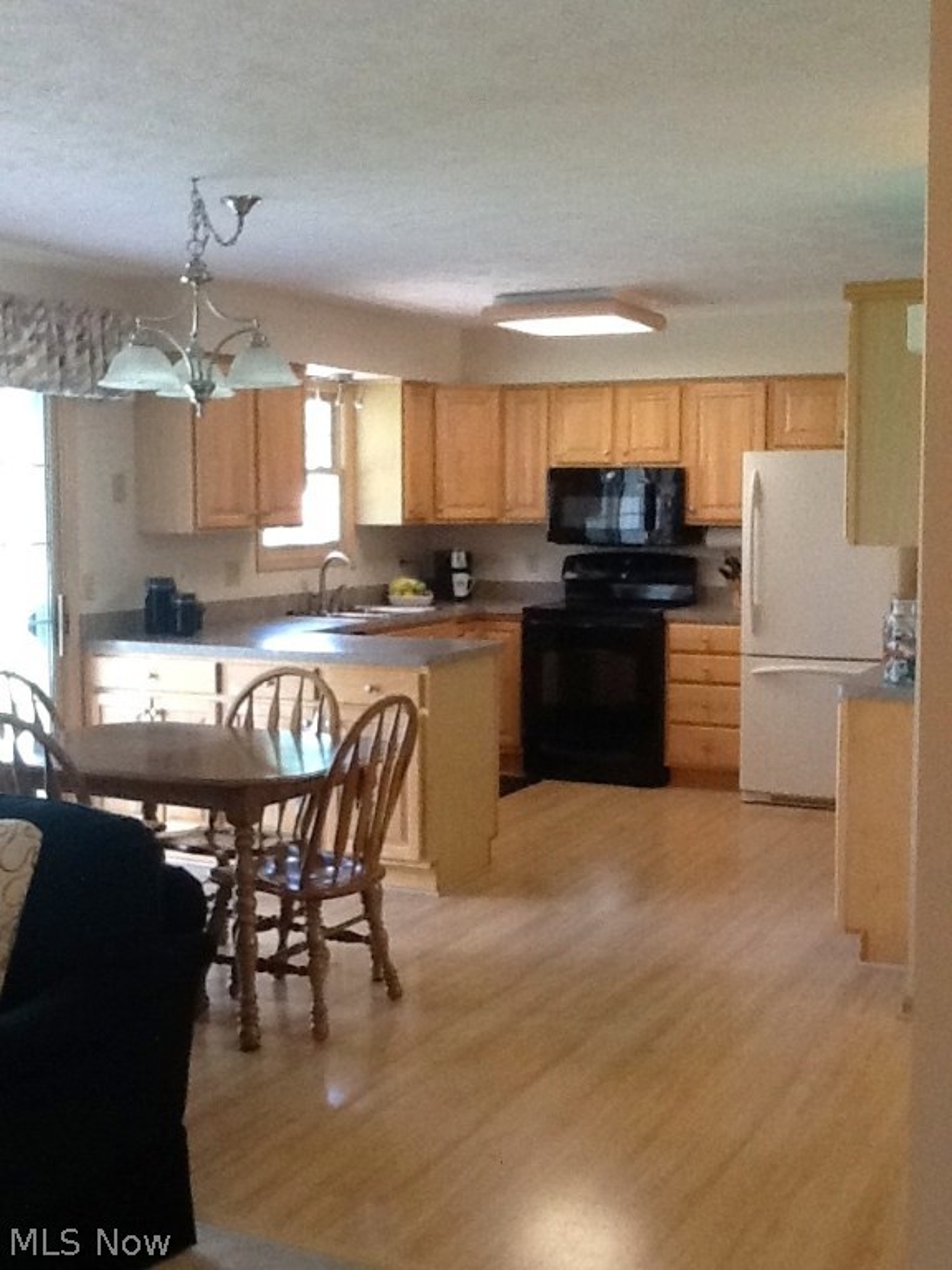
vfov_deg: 42.9
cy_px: 635
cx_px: 476
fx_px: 1613
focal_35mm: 44
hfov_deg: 32.9
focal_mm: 2.03
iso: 200
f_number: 2.4
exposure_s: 1/33
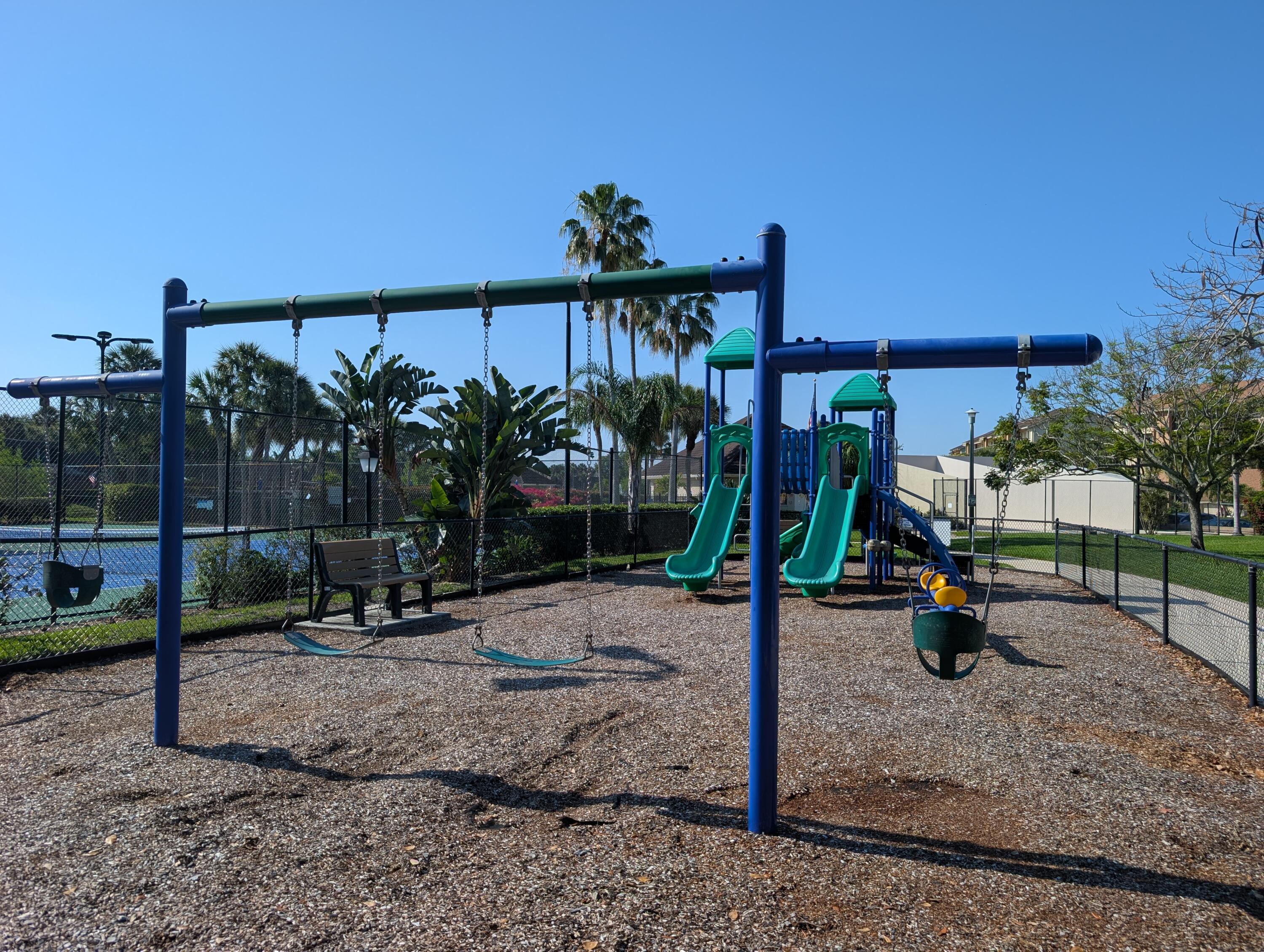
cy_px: 476
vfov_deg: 56.9
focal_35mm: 24
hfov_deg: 71.5
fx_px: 877
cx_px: 632
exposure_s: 1/1471
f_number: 1.68
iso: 20
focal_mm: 6.9
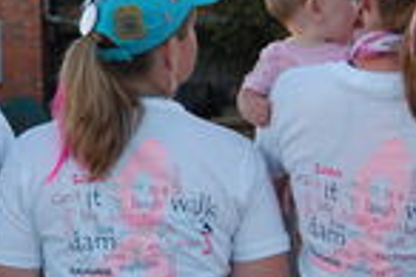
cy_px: 223
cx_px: 6
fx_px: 1801
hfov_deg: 13.0
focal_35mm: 156
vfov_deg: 8.8
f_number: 5.6
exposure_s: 1/125
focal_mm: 38
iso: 400
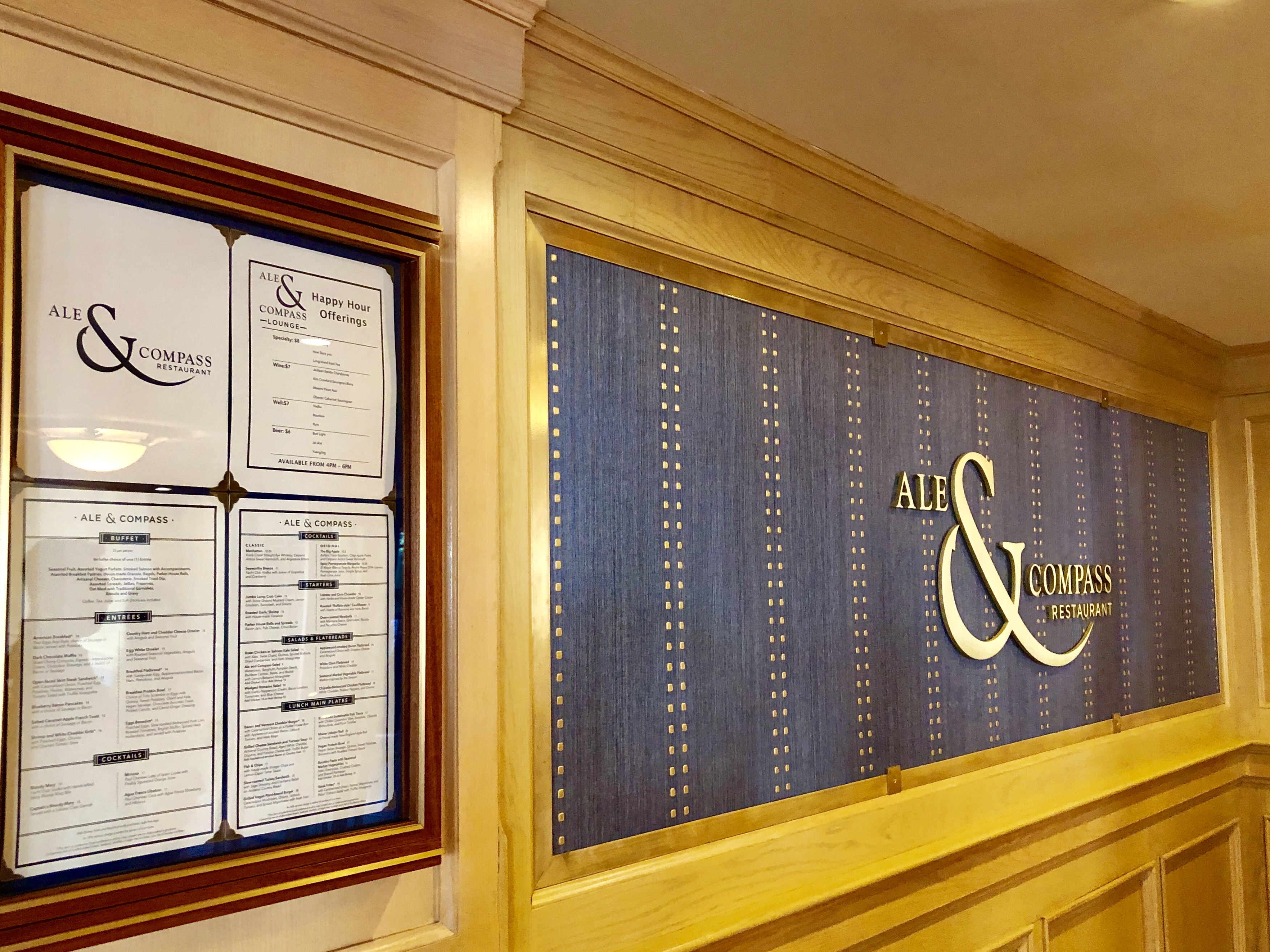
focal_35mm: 32
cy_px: 507
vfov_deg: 44.1
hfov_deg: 56.7
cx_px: 577
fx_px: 1174
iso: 80
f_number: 1.8
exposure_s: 1/6
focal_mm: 3.99
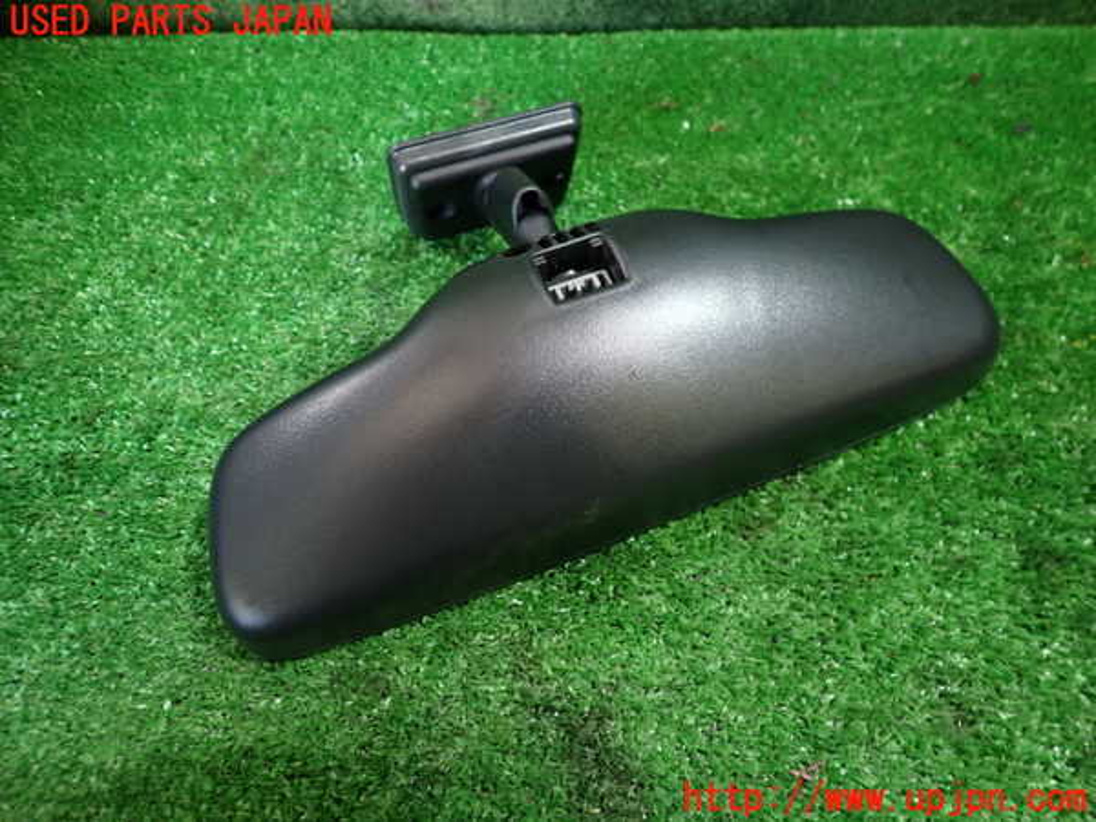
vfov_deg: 54.9
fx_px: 792
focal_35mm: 25
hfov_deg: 69.4
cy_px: 411
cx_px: 548
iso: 250
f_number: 2
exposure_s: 1/30
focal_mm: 4.5
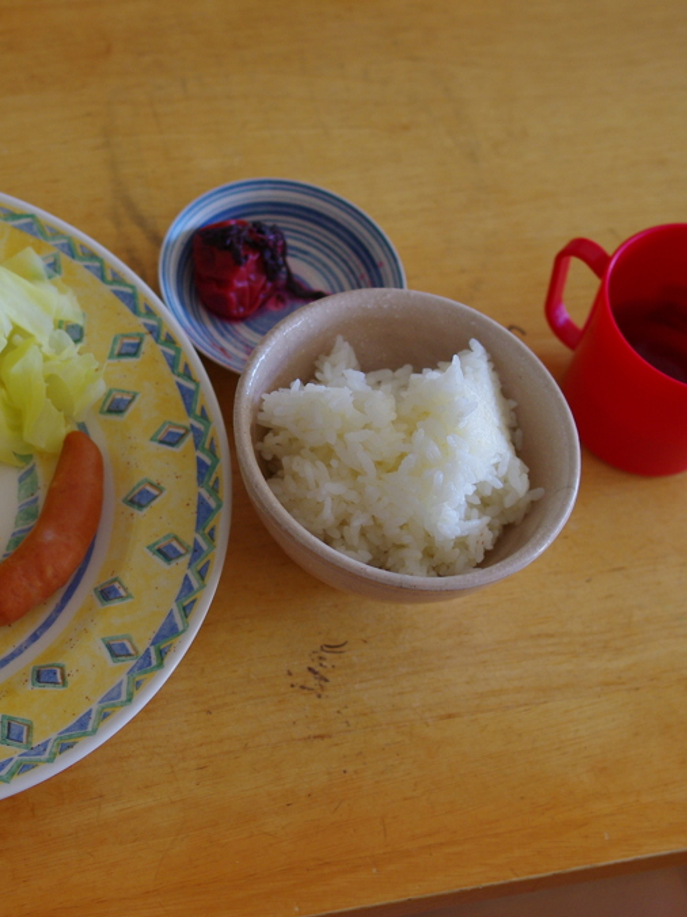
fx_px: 1773
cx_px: 102
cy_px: 456
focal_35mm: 67
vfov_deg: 29.0
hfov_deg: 21.5
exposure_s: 1/100
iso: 400
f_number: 3.5
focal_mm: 31
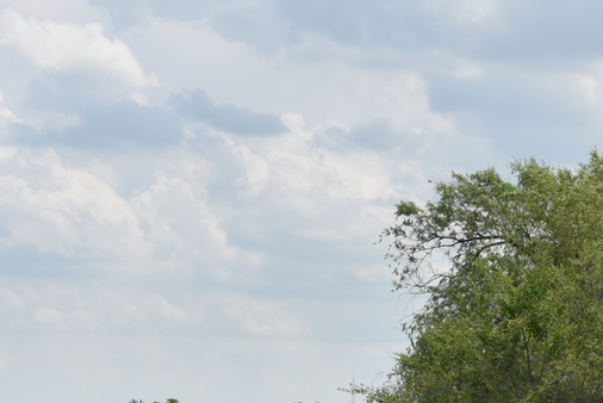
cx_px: 384
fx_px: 2966
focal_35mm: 177
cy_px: 444
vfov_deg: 7.7
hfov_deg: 11.6
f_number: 9
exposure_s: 1/320
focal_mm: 70
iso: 100
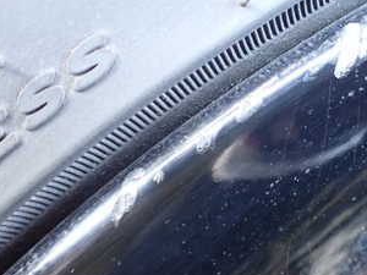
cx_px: 265
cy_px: 88
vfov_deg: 24.3
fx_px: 636
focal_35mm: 60
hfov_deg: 31.7
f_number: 2.3
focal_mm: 5.4
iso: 1250
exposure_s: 1/30
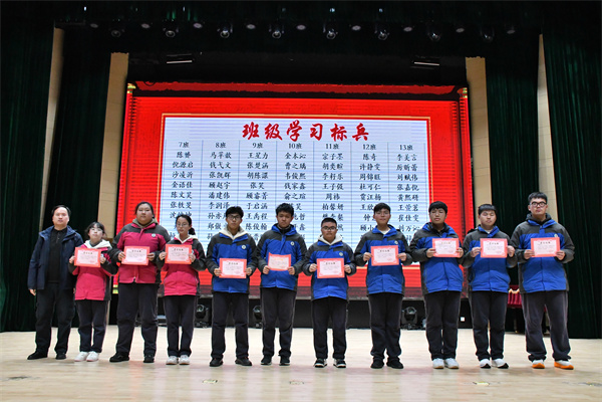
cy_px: 201
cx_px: 301
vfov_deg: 43.6
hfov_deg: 61.9
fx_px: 502
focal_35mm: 30
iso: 4000
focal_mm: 20
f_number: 7.1
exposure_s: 1/800
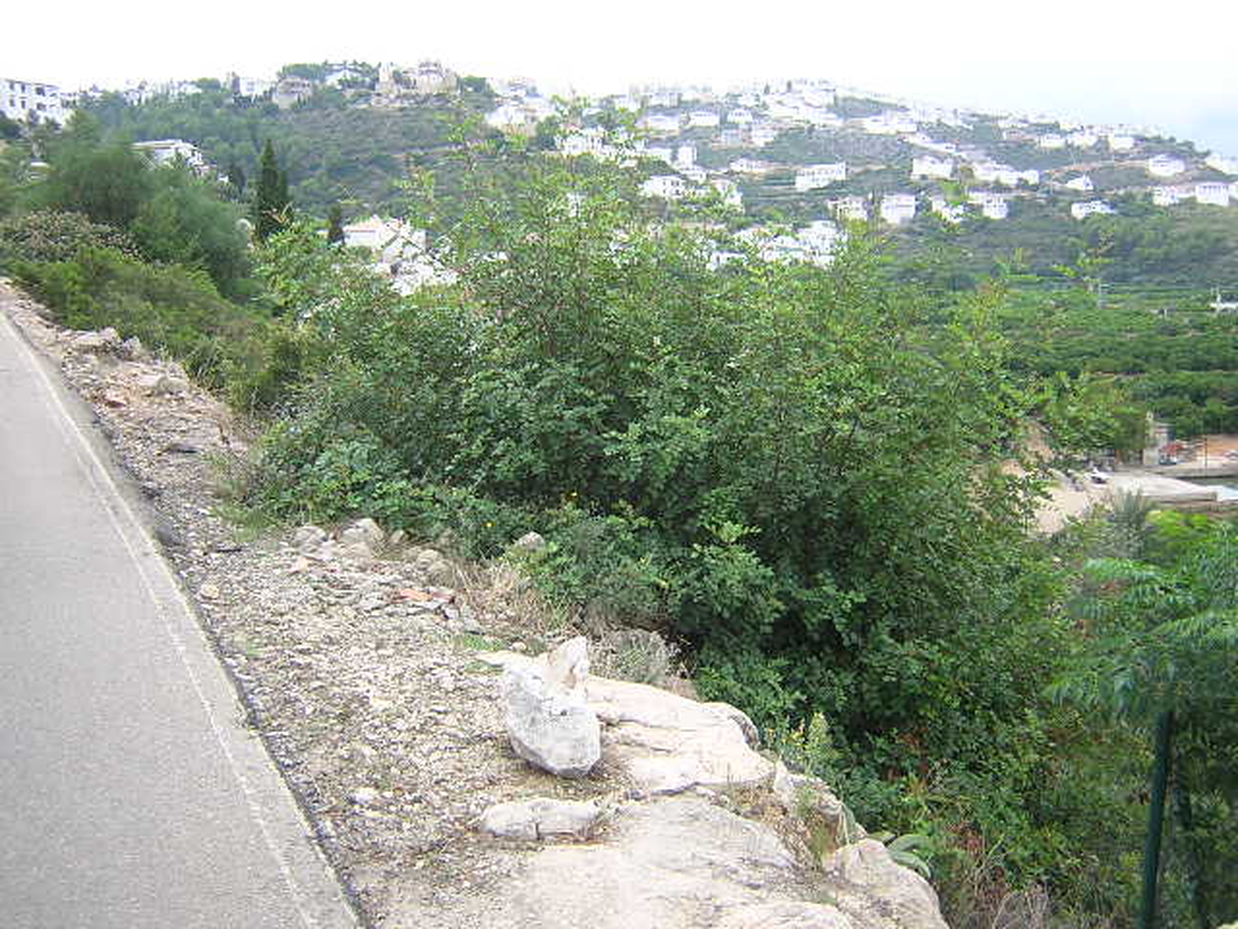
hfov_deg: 51.4
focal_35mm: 36
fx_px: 1287
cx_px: 619
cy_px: 464
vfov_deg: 39.7
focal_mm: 4.7
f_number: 2.6
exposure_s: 1/212
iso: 100
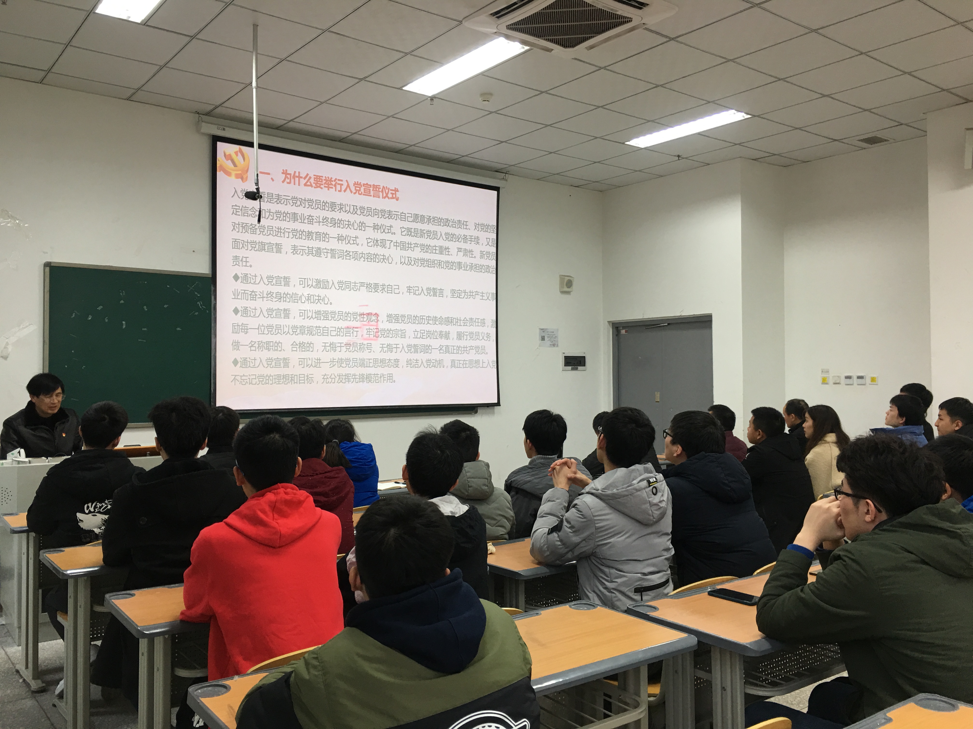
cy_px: 364
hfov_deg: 61.7
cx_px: 486
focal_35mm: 29
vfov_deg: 48.2
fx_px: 815
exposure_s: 1/17
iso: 32
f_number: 2.2
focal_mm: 4.15
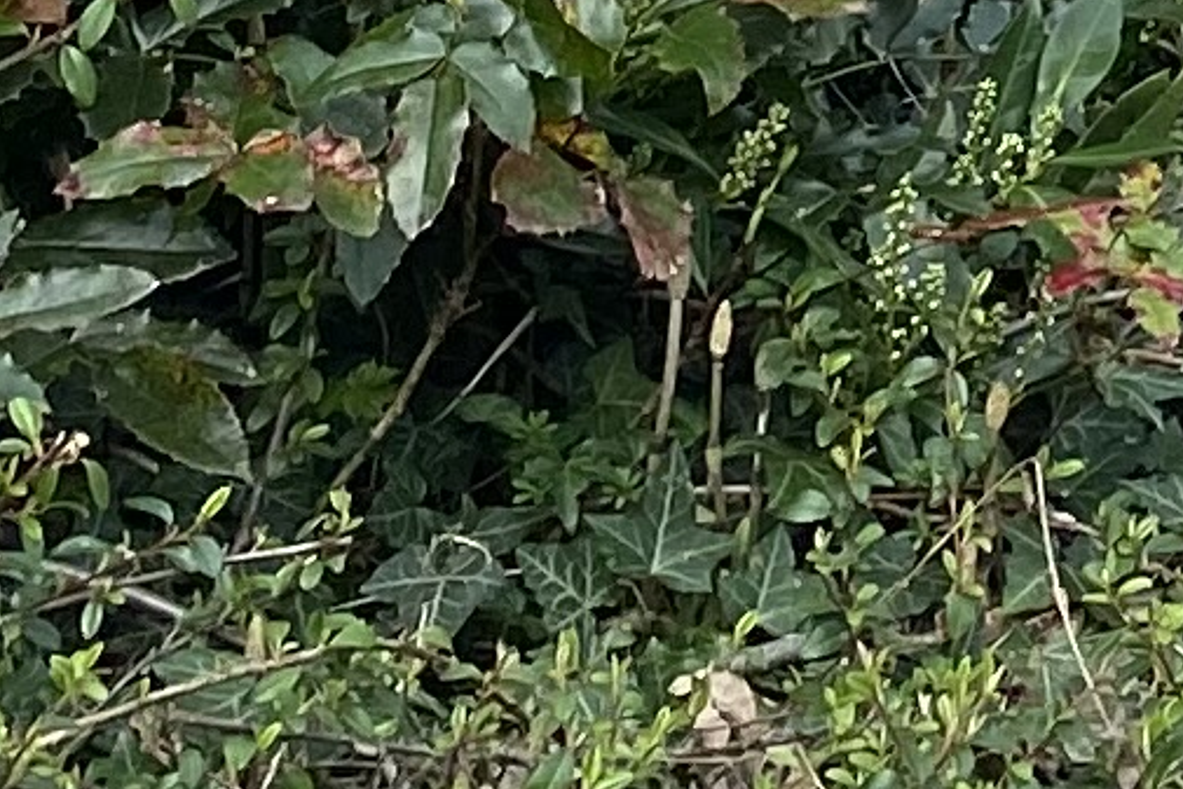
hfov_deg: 8.6
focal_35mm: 216
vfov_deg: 5.5
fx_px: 7100
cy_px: -2374
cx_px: 2919
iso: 32
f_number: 1.8
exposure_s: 1/1043
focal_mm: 4.25
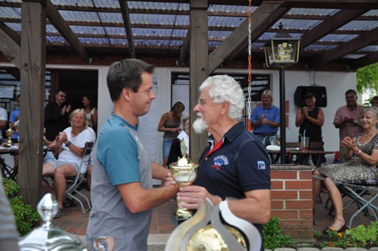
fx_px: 409
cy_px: 126
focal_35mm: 39
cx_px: 189
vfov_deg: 34.2
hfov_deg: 49.6
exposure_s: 1/1000
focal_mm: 26
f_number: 4
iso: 400
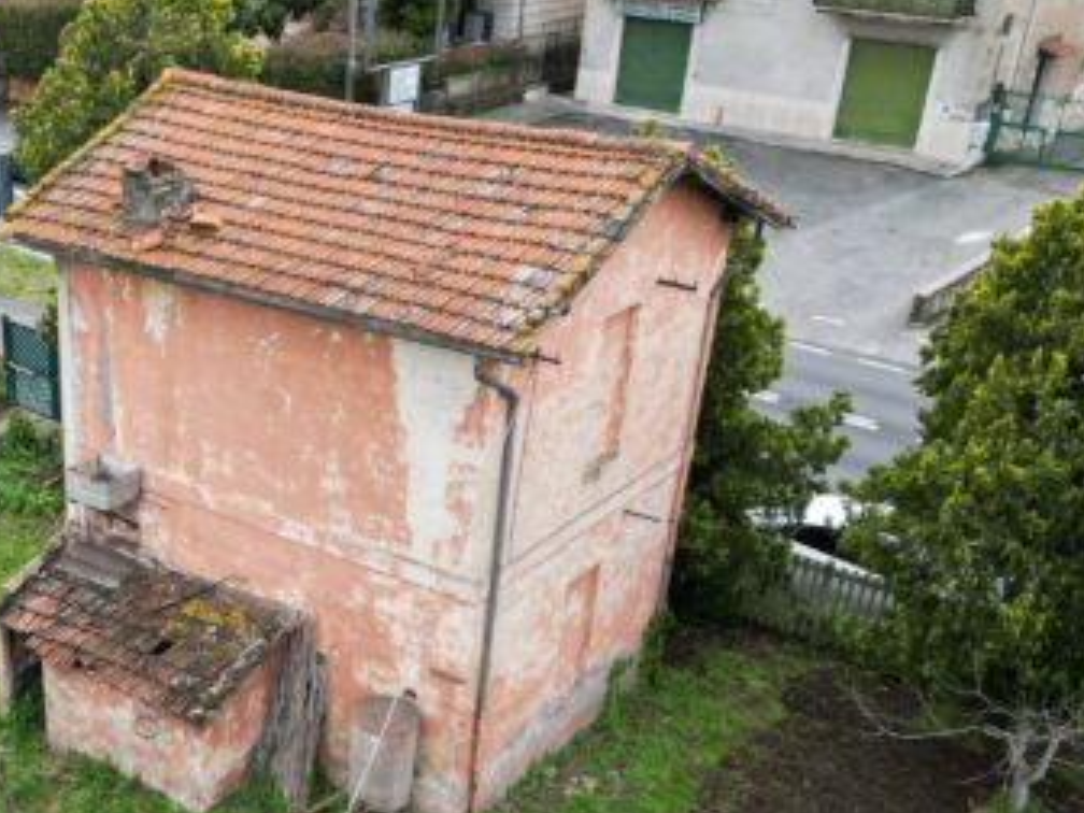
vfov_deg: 28.3
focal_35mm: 50
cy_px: 689
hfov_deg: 36.8
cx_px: 206
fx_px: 1566
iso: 140
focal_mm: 6.72
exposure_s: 1/1250
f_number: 1.7
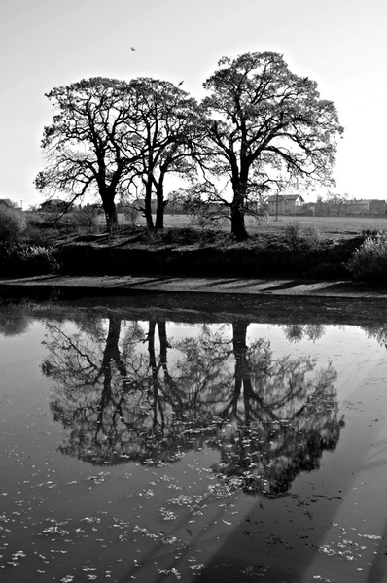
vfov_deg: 38.9
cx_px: 194
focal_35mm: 51
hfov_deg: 26.4
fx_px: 825
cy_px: 292
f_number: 25
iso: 250
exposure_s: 1/40
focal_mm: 34
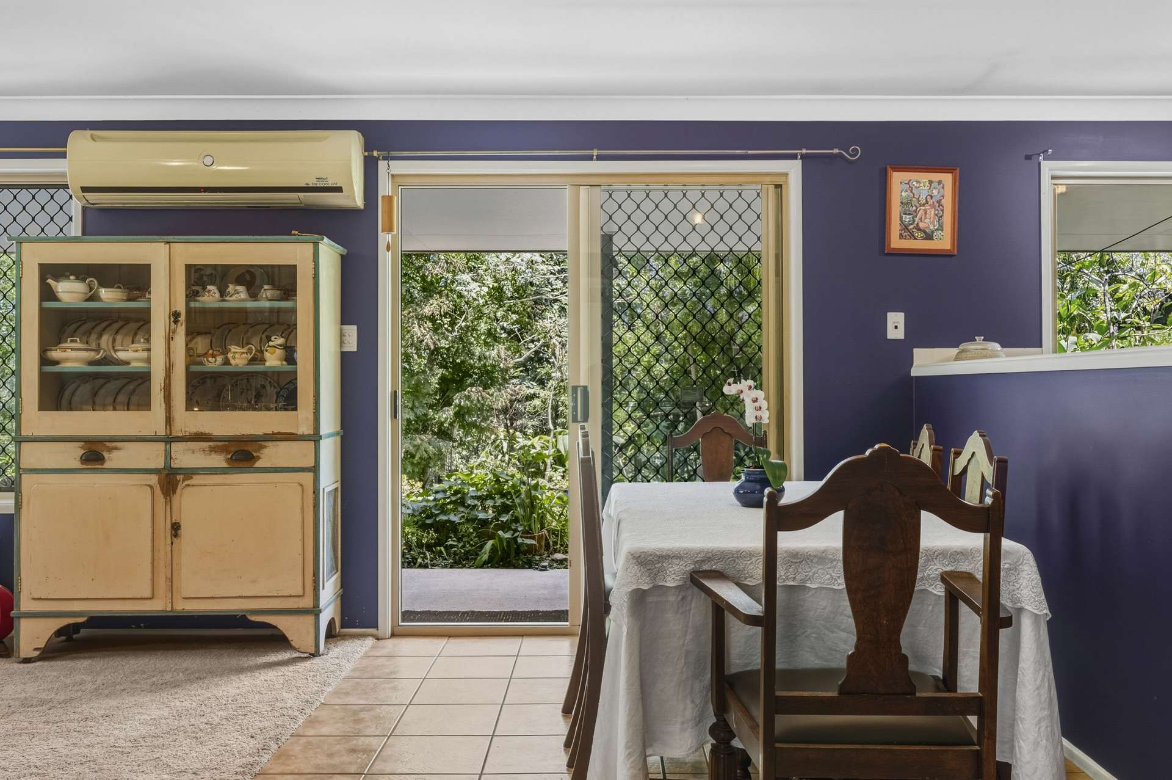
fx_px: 976
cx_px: 586
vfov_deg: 43.5
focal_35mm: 30
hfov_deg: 62.0
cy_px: 390
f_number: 11
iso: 320
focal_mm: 30
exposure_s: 1/160
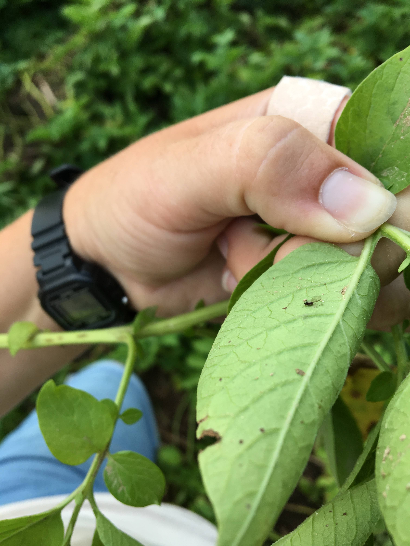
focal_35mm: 29
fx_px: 458
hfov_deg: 48.2
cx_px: 205
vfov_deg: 61.7
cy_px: 273
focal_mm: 4.15
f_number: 2.2
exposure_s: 1/120
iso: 32
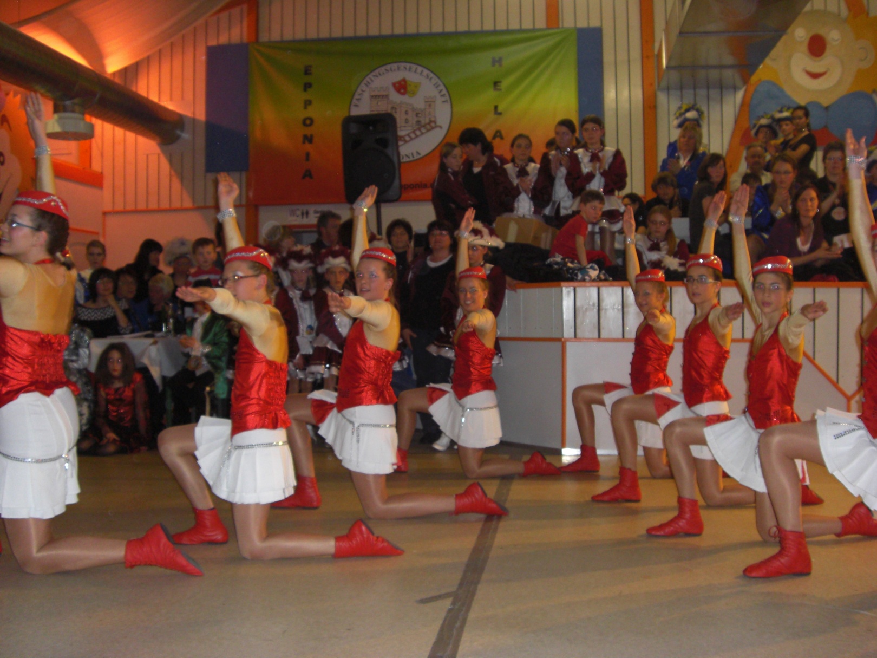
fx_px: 963
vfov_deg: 37.7
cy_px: 329
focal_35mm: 38
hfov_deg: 49.0
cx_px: 438
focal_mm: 6.2
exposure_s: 1/60
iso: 200
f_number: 2.7
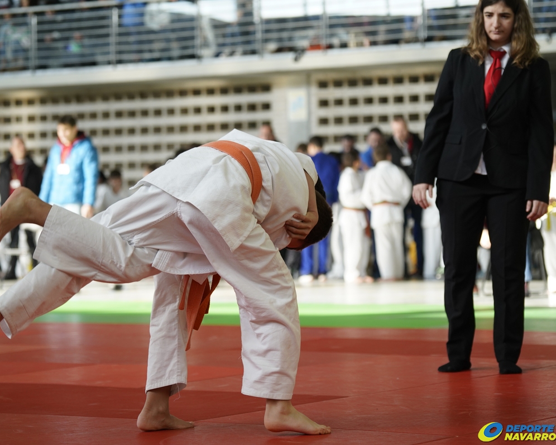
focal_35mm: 121
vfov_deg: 12.7
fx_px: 1991
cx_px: 252
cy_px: 222
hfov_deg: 15.9
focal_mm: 107
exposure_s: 1/640
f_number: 4
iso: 1000
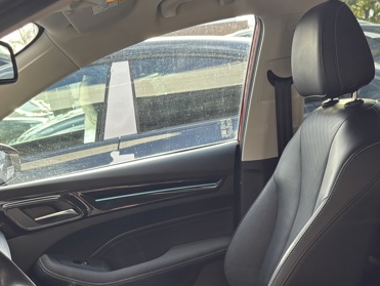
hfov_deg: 33.9
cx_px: 266
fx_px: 615
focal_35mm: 56
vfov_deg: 24.8
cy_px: 294
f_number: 1.6
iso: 64
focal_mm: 5.96
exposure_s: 1/127
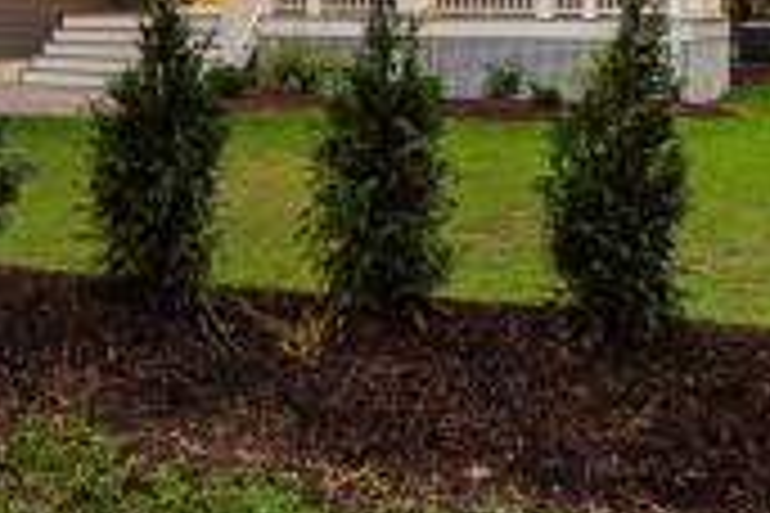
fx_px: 1347
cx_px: 144
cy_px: -130
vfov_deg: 20.0
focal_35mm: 63
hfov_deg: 31.0
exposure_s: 1/1.67
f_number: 6.3
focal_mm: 24
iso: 100
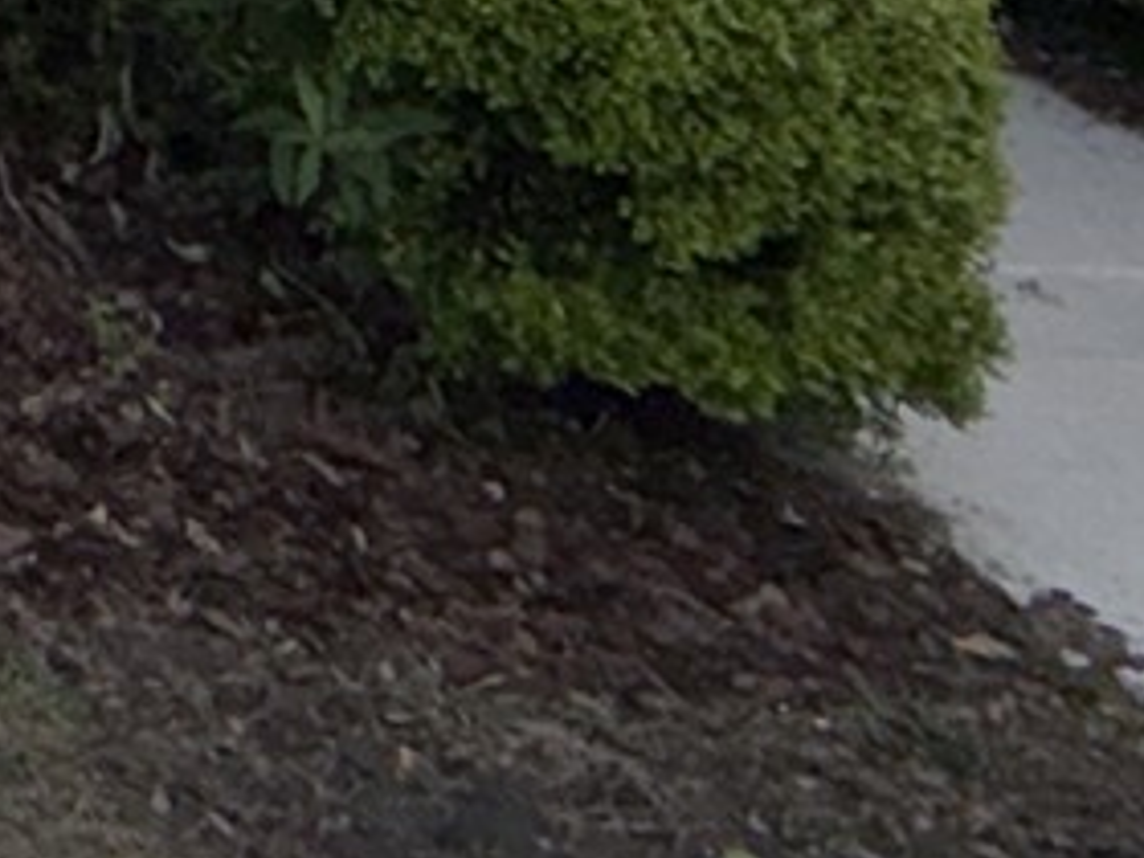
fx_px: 2644
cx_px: -1267
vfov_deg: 12.1
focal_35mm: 80
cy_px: -1504
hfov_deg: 16.8
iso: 16
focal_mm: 2.22
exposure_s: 1/717
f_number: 2.2
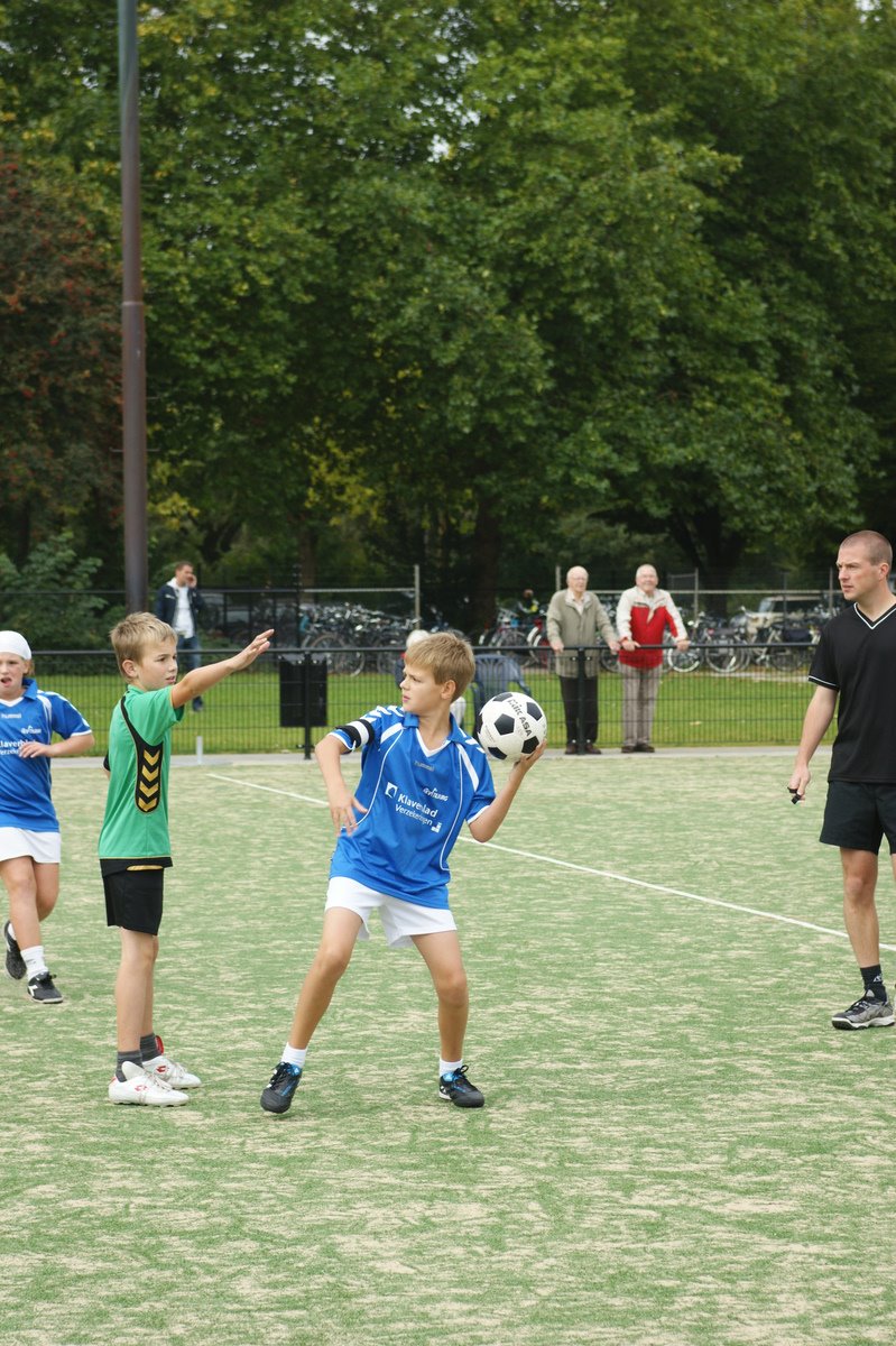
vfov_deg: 19.5
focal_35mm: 105
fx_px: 3923
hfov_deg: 13.0
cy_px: 673
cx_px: 448
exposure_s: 1/400
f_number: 5
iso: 200
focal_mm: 70
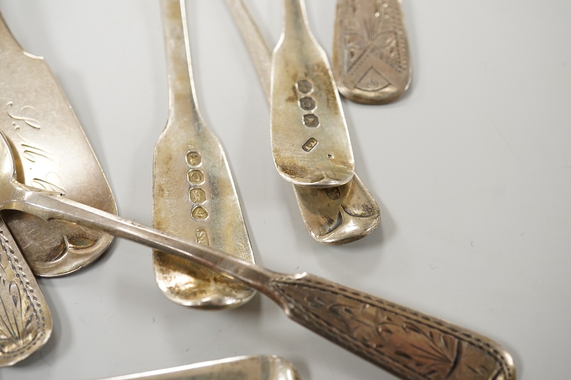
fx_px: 730
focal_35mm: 46
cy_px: 187
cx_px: 291
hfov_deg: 42.7
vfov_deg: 29.2
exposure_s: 1/200
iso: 2500
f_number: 8
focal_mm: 30
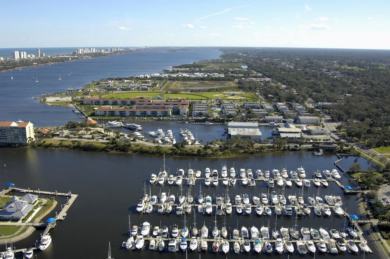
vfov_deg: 36.8
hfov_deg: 53.2
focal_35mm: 36
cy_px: 130
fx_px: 389
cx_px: 195
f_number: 6.3
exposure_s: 1/1000
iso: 400
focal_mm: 24
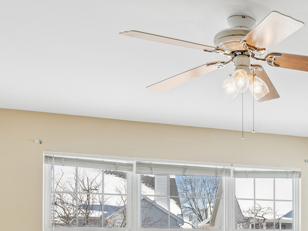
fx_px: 472
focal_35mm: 53
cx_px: 309
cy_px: 264
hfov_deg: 33.1
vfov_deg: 25.3
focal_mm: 12
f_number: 8
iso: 320
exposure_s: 1/80
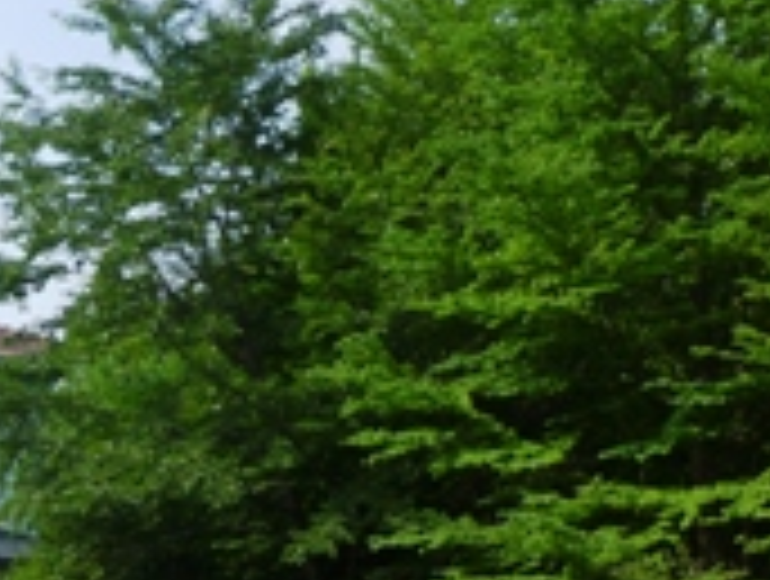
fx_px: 1560
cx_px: -185
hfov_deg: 24.7
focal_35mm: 70
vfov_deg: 20.5
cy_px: 571
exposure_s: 1/640
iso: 80
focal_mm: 4.4
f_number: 4
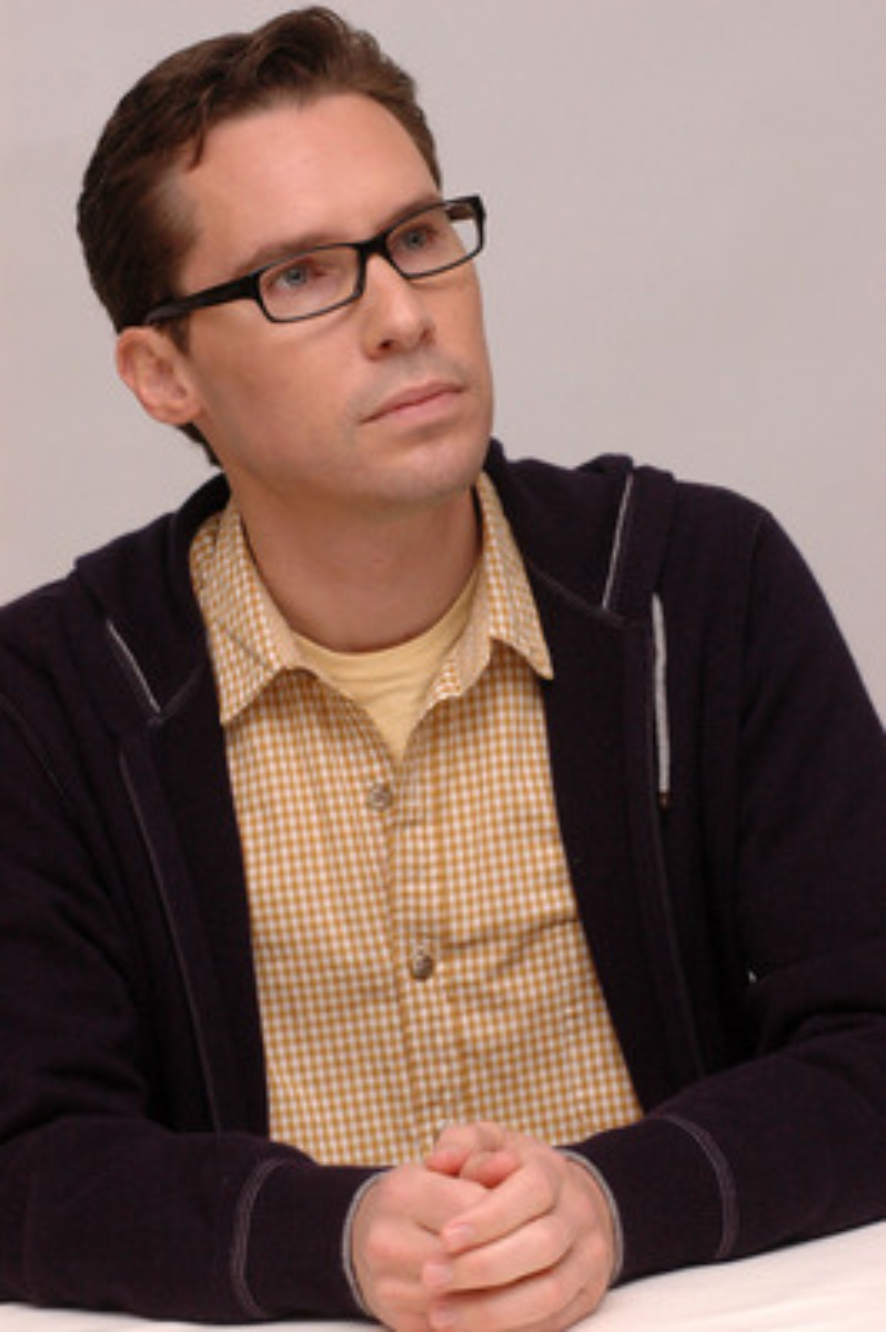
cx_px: 443
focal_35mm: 120
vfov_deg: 17.1
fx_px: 4437
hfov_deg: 11.4
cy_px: 666
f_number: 9
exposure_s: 1/800
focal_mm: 80
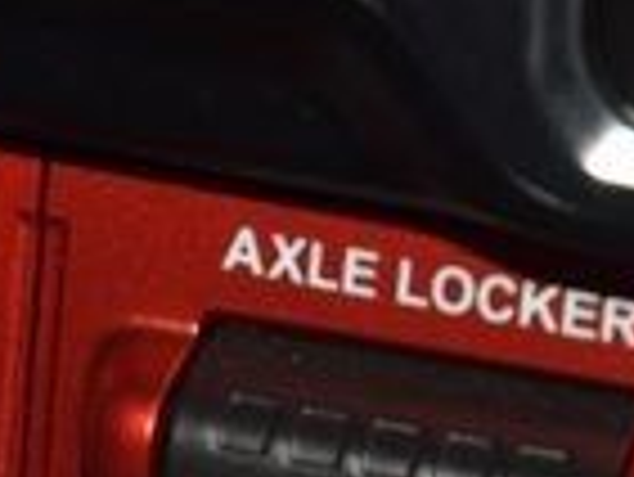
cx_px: 292
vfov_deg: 3.2
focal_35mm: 459
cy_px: 583
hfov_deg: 4.3
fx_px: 8414
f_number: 8
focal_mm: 70
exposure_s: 1/125
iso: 100
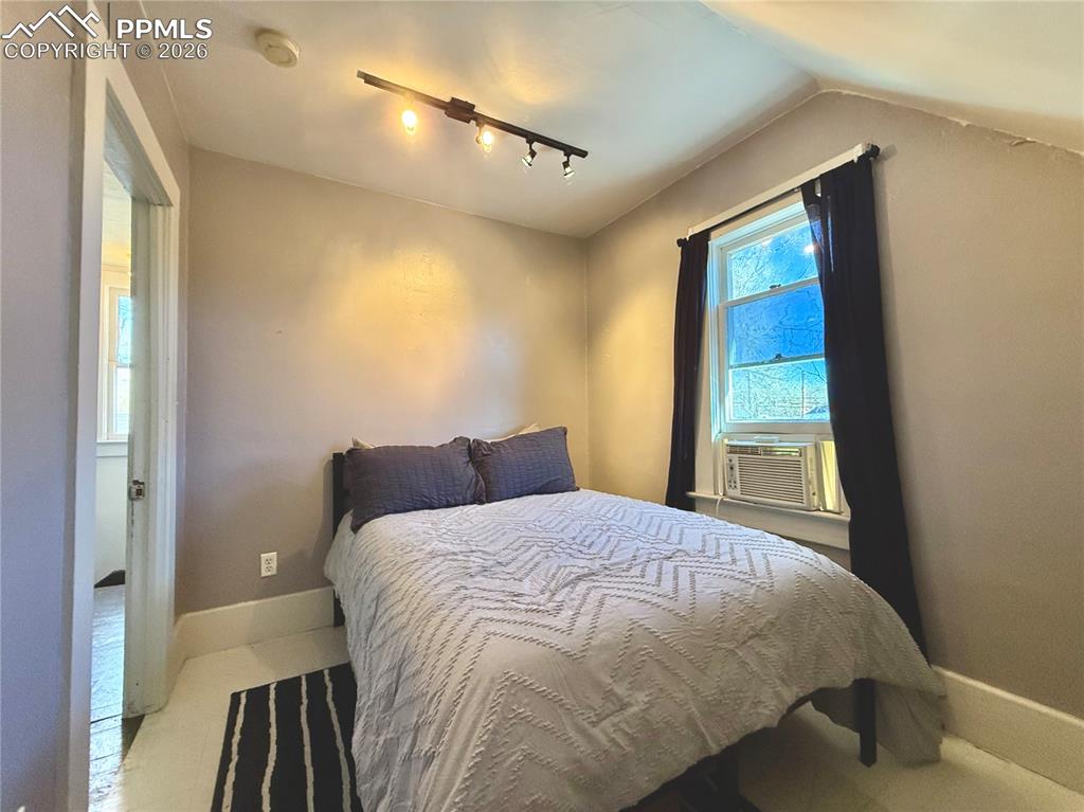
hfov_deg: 102.1
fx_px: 438
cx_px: 542
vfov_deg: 85.6
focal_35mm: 14
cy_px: 406
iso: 640
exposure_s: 1/120
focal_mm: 2.22
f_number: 2.2
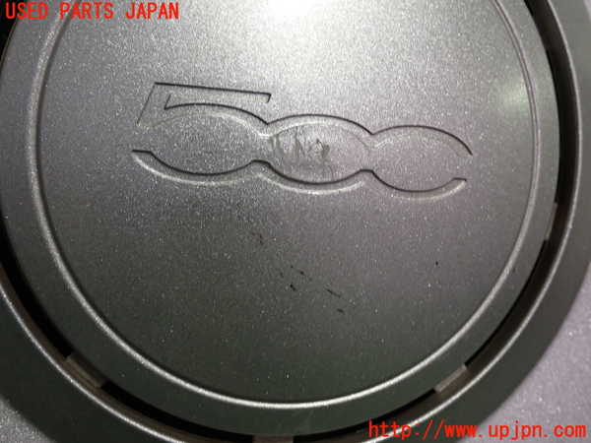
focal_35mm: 44
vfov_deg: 32.9
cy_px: 222
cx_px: 296
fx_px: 751
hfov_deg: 42.9
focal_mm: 7.84
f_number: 2.9
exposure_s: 1/40
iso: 320
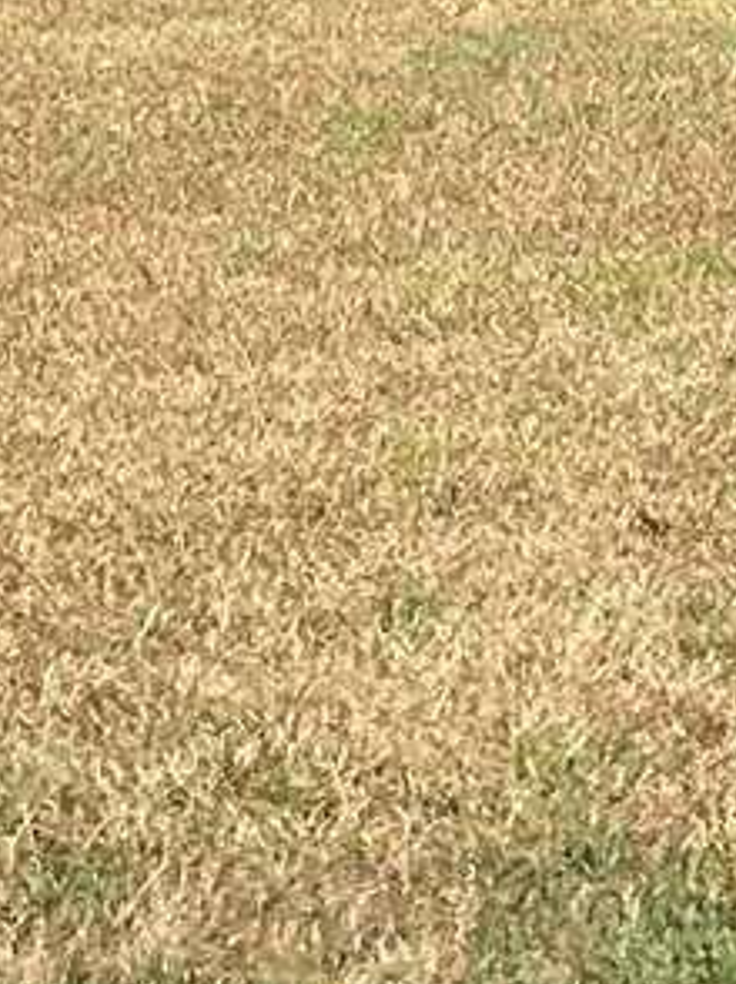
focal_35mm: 204
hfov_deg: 7.2
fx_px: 5792
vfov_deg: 9.4
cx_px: 990
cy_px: -572
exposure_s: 1/2681
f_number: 1.6
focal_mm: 4.2
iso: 32
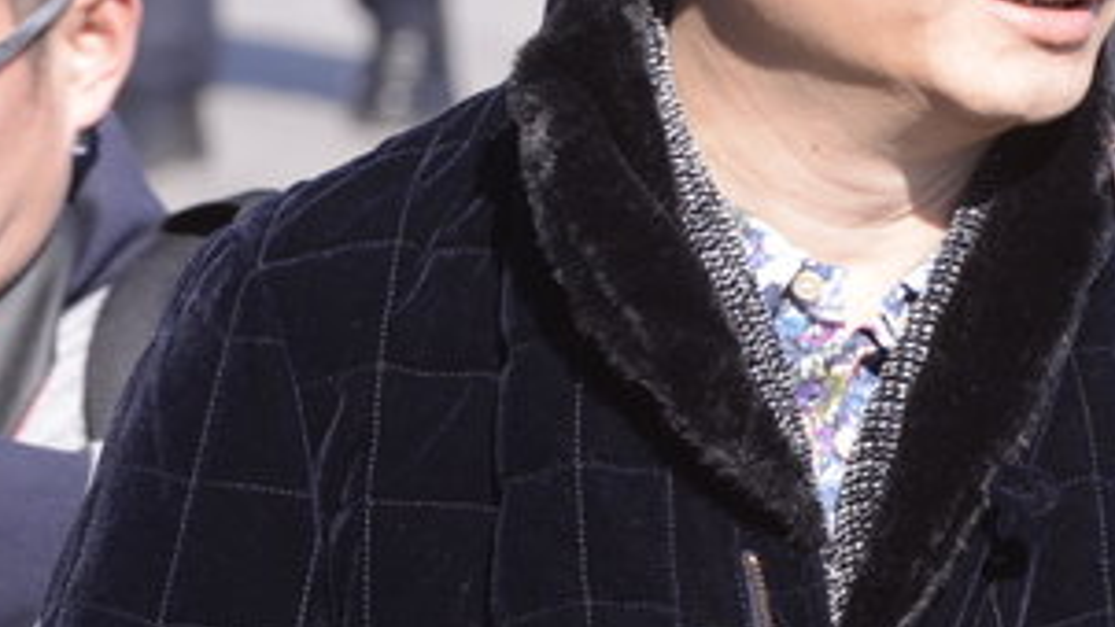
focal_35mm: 709
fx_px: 20966
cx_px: 1207
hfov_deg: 3.0
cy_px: 513
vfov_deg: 1.7
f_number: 13
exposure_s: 1/200
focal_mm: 200
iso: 400
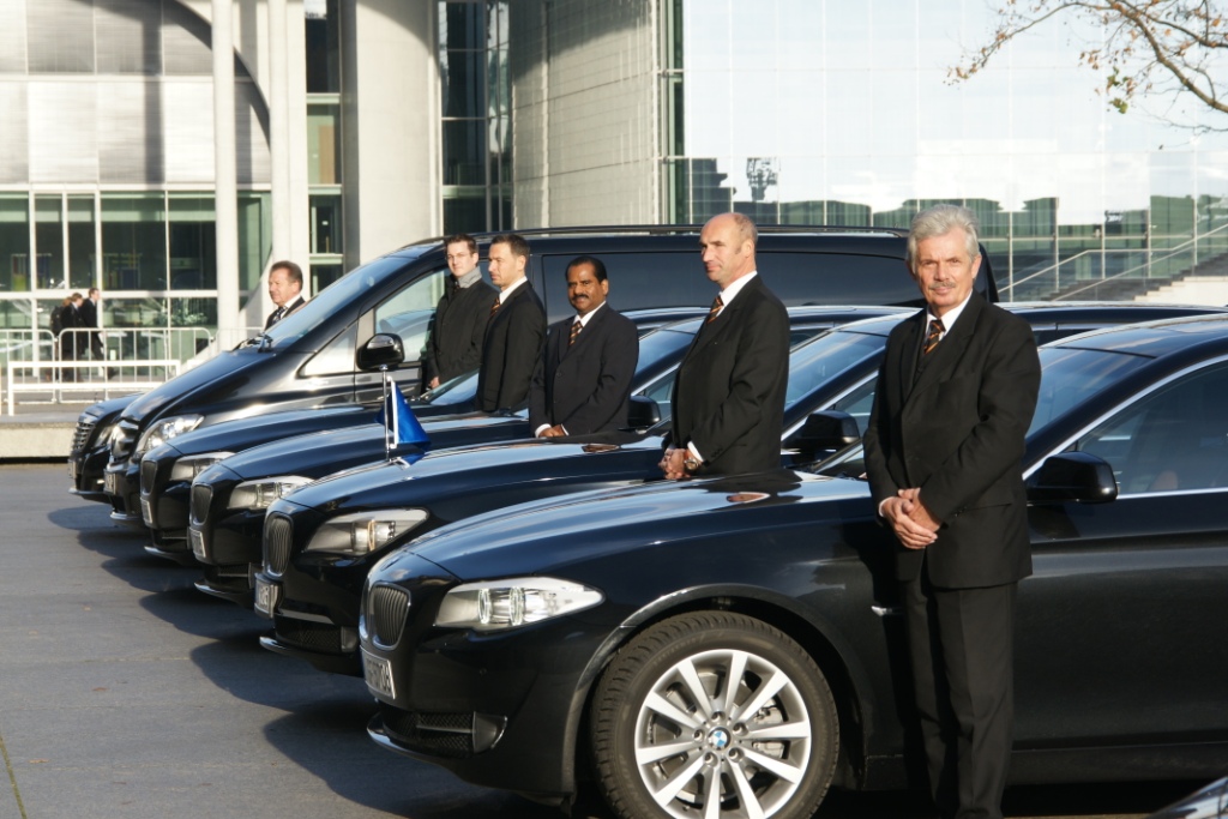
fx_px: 3838
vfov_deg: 12.2
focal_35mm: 112
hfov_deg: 18.2
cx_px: 614
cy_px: 410
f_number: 9
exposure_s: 1/160
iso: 200
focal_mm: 75
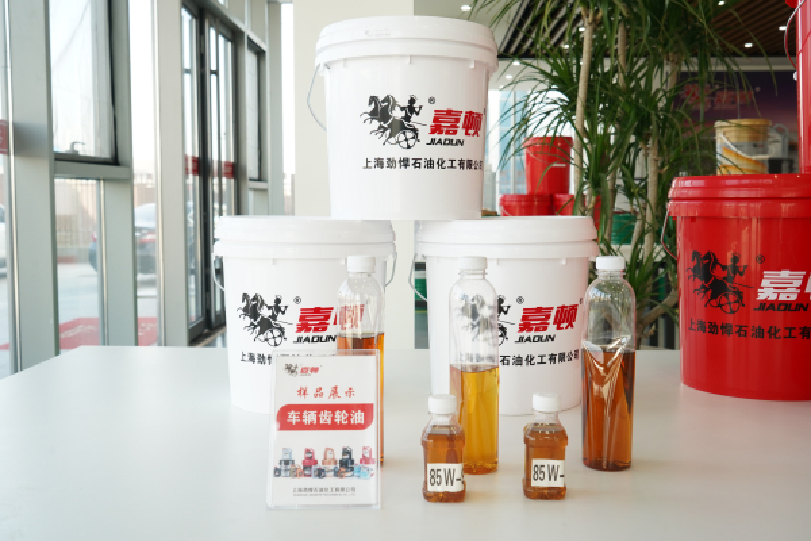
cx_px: 406
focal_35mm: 37
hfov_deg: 51.9
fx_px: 833
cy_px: 270
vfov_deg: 35.9
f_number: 8
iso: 1000
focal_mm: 37
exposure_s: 1/80
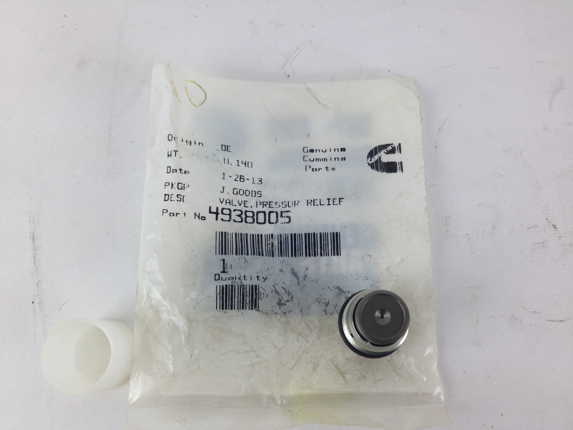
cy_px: 215
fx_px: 546
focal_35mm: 33
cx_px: 286
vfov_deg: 42.9
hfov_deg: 55.4
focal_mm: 4.12
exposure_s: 1/141
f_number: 2.4
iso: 50
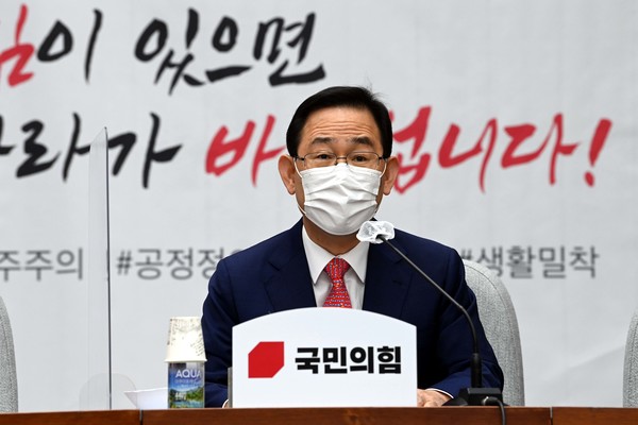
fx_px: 3544
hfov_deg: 10.3
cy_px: 212
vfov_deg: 6.9
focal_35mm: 200
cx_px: 319
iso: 1000
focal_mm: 200
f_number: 5.6
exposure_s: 1/250
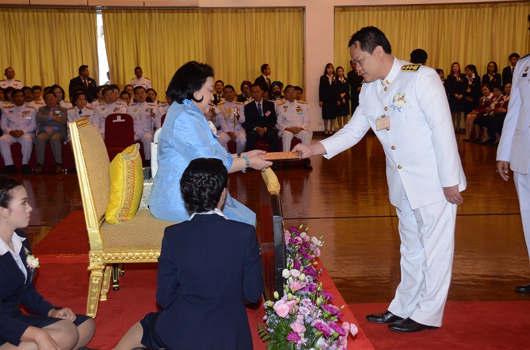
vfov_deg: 23.6
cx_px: 265
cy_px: 175
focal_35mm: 57
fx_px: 837
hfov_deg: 35.1
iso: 1600
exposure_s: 1/160
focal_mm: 38
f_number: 5.6
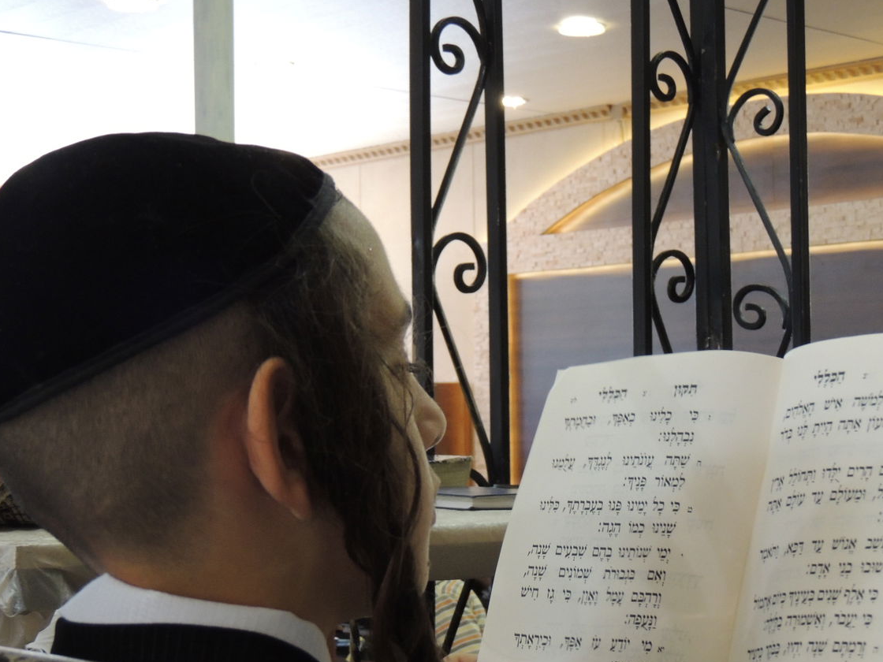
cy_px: 405
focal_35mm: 75
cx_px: 497
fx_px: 1913
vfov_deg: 19.6
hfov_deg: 26.0
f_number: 3.7
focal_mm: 10.7
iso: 400
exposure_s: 1/60
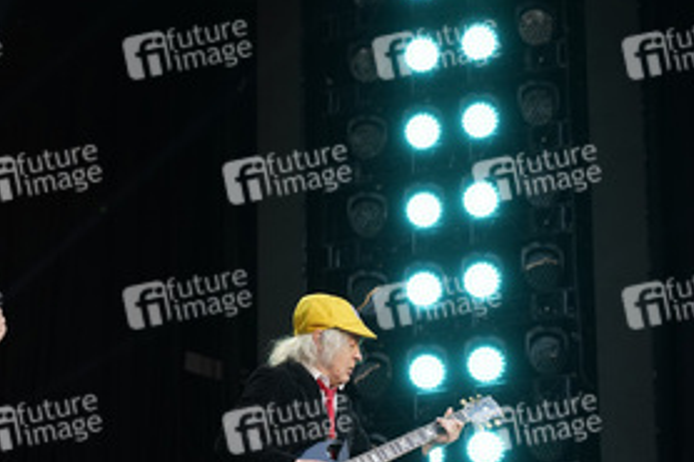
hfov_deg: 21.6
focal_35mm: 94
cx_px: 221
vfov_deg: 14.5
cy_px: 362
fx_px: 1811
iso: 1600
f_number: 5
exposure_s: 1/400
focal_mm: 58
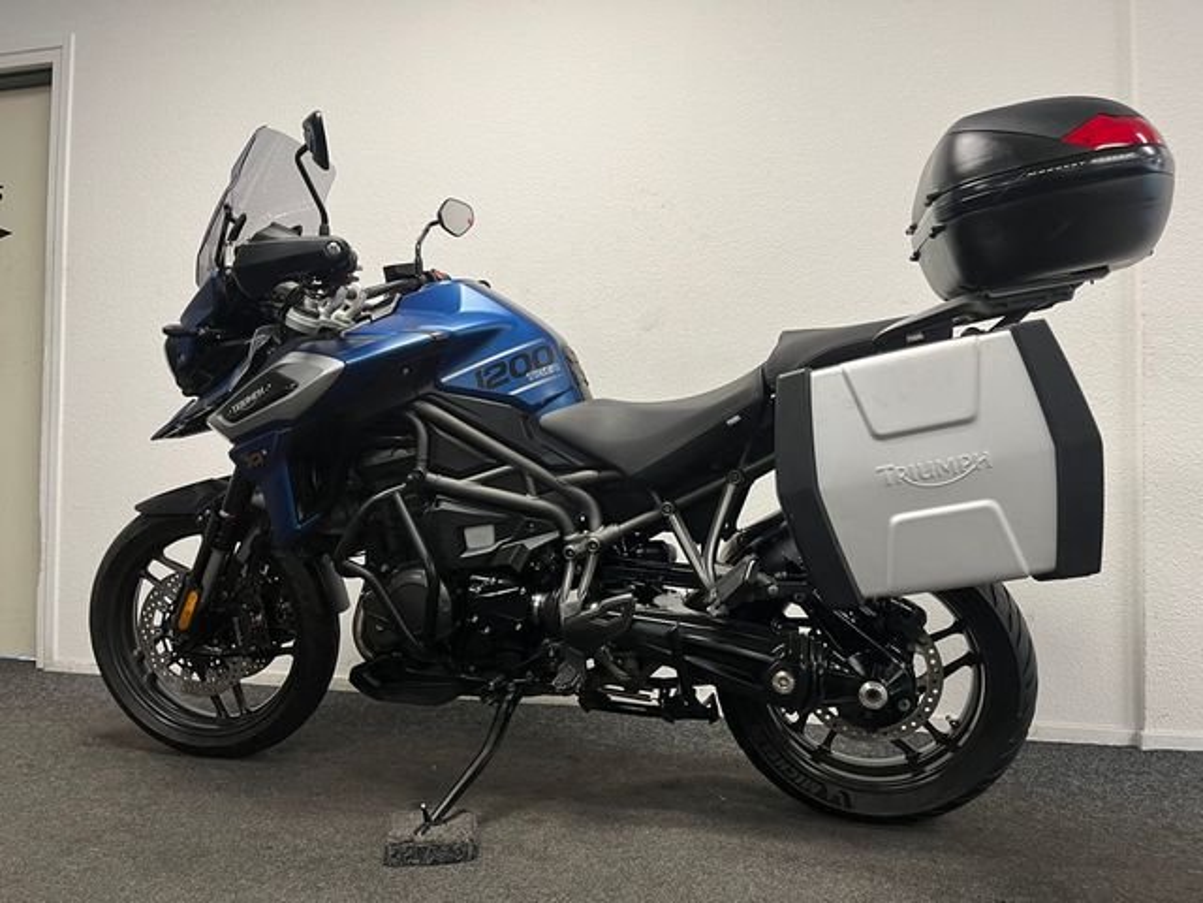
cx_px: 602
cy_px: 452
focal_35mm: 26
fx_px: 904
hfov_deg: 67.3
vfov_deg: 53.1
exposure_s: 1/50
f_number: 1.6
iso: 64
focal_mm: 5.1
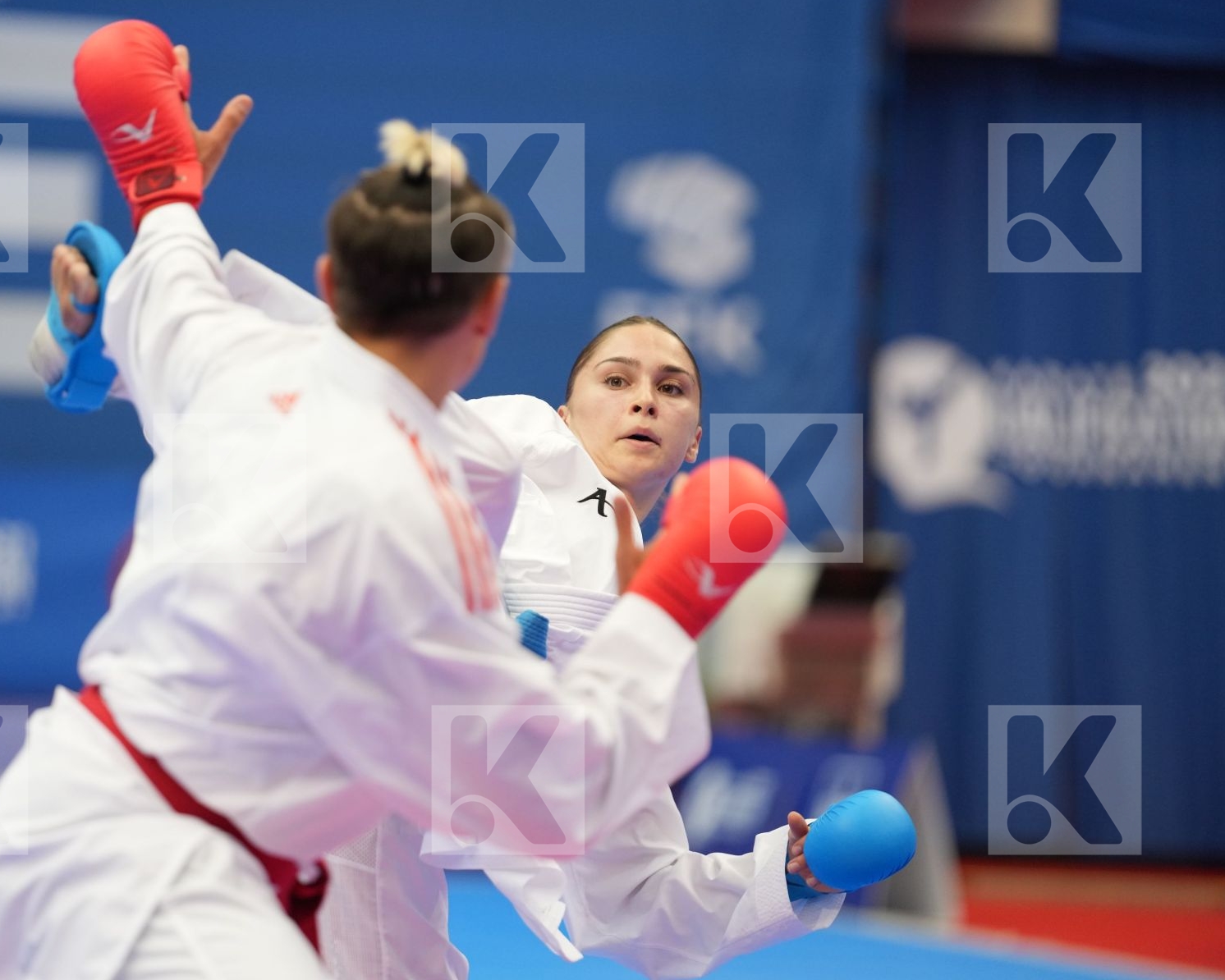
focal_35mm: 223
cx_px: 508
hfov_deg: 8.7
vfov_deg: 6.9
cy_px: 488
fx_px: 8086
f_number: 2.8
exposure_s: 1/1000
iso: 1600
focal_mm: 197
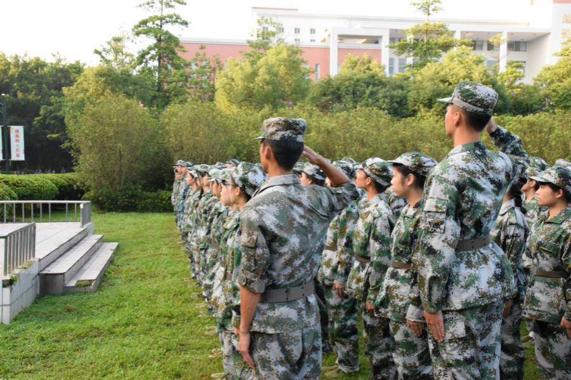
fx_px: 642
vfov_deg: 33.0
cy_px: 190
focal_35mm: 40
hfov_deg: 48.0
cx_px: 286
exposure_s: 1/400
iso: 4000
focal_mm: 27
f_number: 10
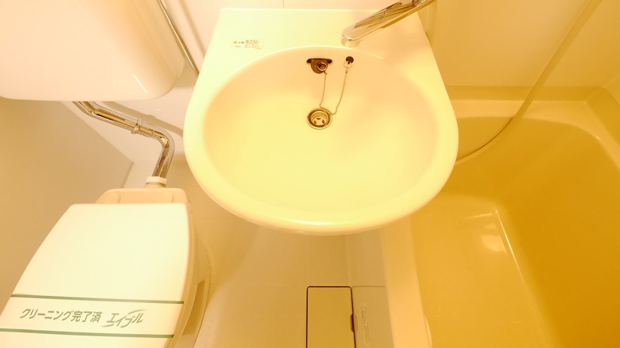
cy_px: 110
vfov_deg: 64.9
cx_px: 314
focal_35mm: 16
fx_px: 263
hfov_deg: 99.4
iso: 3200
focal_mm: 7
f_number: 5
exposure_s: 1/60
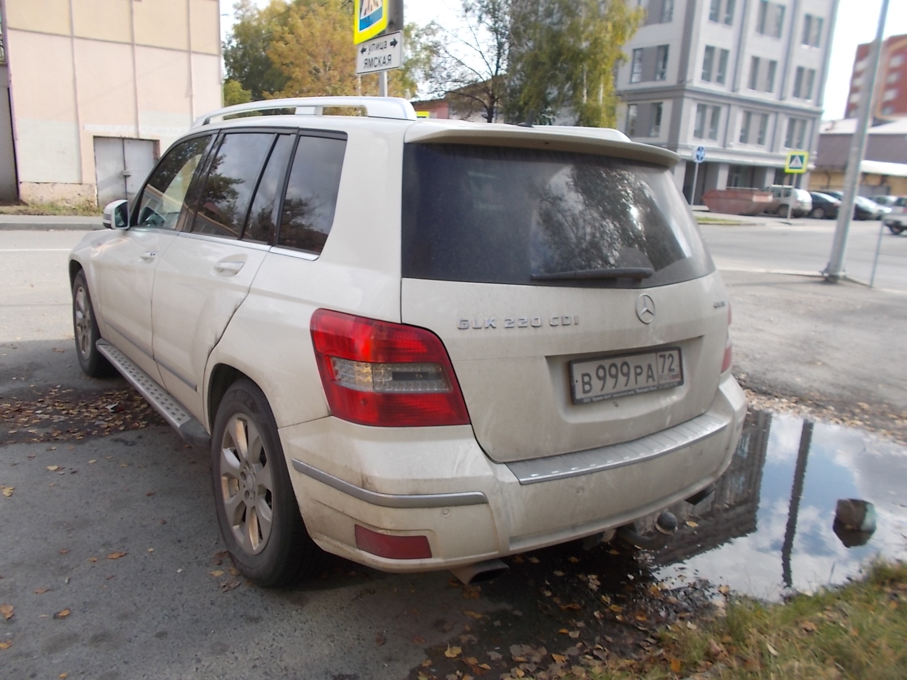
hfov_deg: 67.3
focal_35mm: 26
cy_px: 340
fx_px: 681
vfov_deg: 53.1
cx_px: 454
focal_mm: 4.6
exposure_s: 1/250
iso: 80
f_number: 3.2
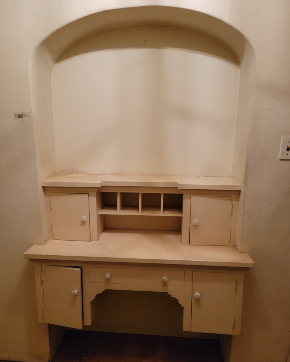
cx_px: 144
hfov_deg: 48.5
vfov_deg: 58.7
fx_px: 322
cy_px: 197
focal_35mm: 30
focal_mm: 5.9
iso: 320
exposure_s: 1/40
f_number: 2
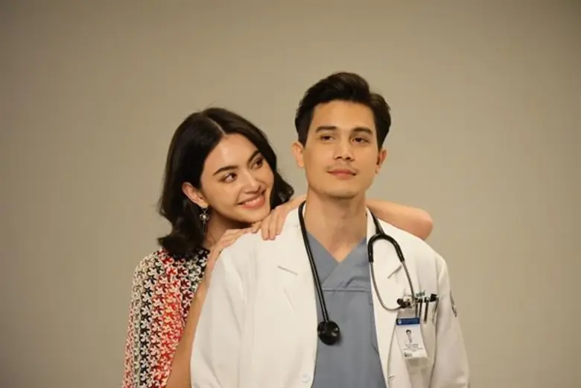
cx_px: 290
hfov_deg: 12.5
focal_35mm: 165
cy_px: 194
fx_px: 2663
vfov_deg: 8.3
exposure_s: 1/200
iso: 2500
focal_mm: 165
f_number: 2.8
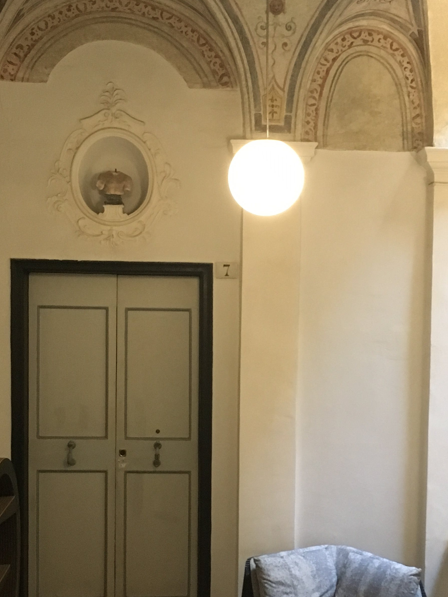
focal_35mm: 49
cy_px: 367
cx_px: 238
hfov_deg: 29.7
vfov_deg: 38.7
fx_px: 845
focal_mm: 4.15
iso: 320
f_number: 2.2
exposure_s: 1/17
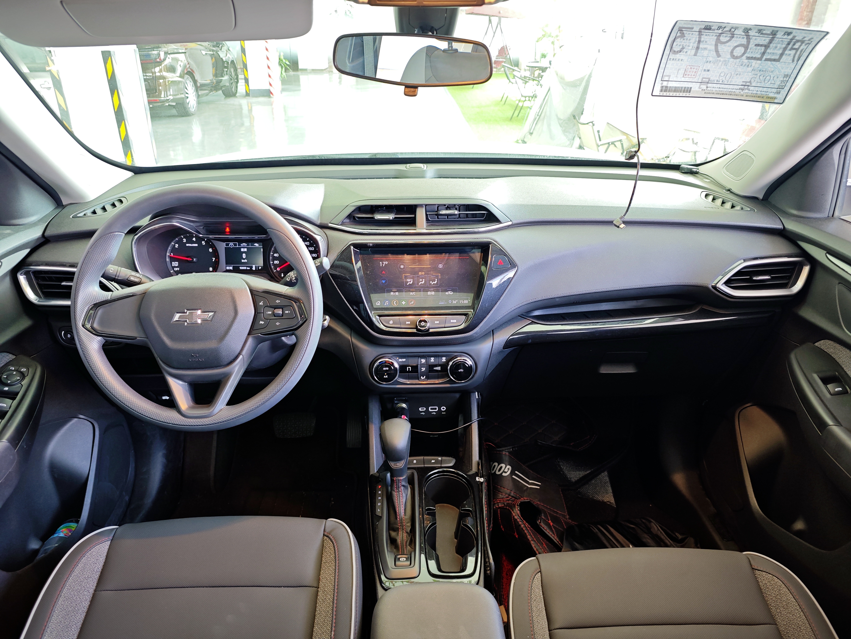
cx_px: 426
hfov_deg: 73.9
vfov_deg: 58.9
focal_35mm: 23
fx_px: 565
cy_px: 320
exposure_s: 1/35.3
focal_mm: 6.55
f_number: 1.6
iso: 200
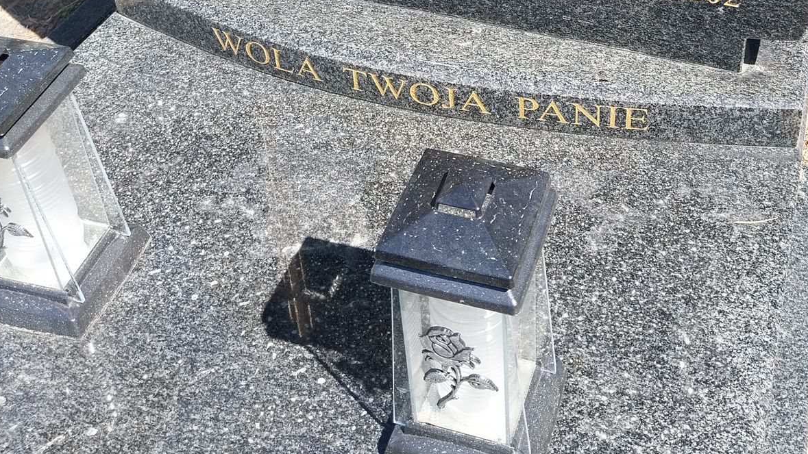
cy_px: -95
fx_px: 1050
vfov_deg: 22.5
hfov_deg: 41.8
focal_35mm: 49
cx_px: 505
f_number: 1.8
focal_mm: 4
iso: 25
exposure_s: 1/389
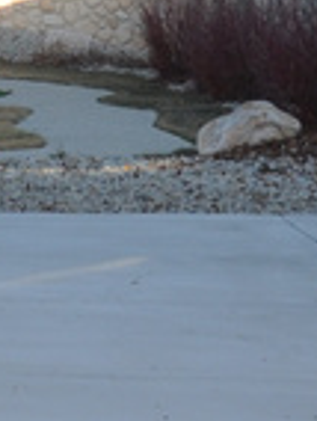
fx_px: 4042
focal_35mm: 332
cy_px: -148
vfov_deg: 5.9
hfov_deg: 4.5
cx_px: -184
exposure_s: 1/200
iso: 200
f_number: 7.1
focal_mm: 32
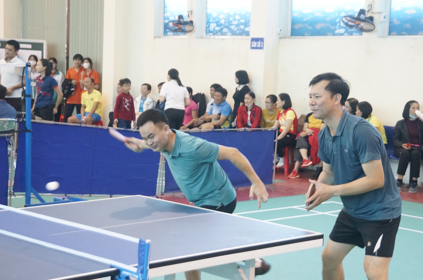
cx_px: 212
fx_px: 862
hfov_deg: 27.6
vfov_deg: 18.5
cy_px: 140
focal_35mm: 74
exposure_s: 1/100
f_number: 5.6
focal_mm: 49
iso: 3200
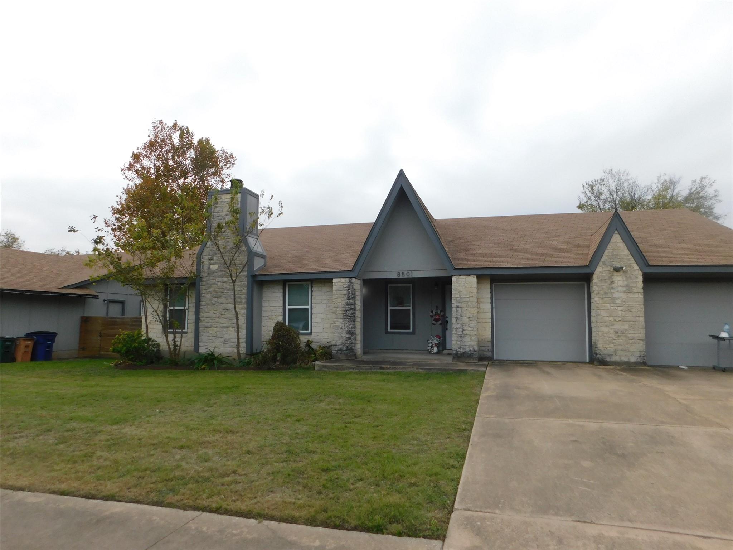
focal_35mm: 23
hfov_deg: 73.9
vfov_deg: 58.9
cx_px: 366
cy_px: 275
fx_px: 487
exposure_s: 1/1250
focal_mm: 4
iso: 125
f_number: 3
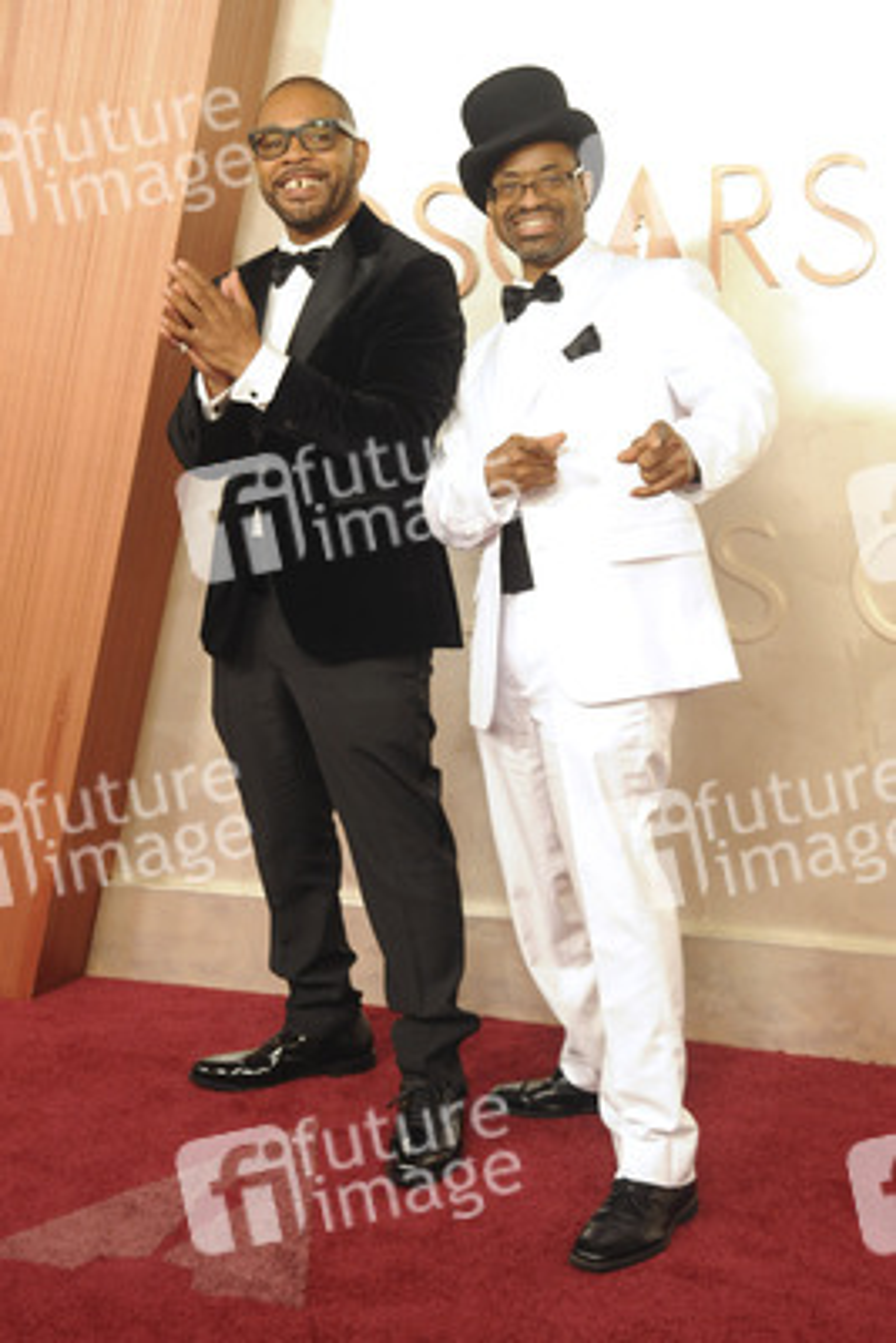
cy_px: 672
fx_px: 1865
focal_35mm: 50
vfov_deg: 39.6
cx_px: 448
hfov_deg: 27.0
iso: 2500
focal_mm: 50
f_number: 6.3
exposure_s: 1/160
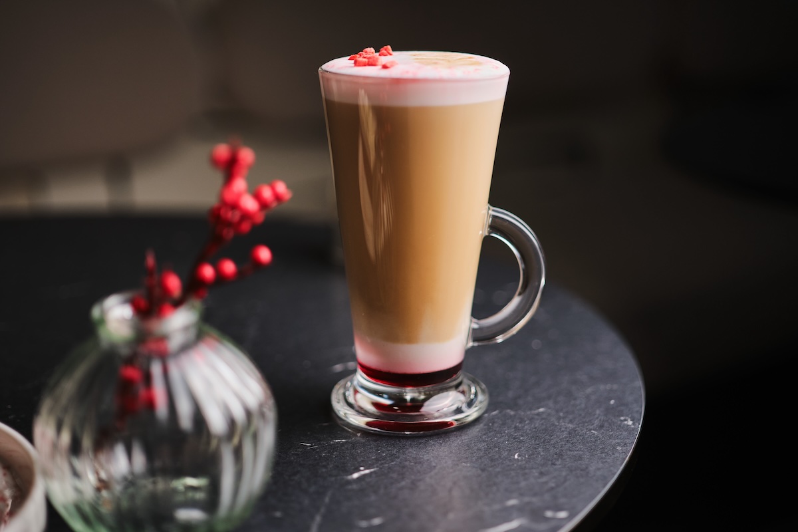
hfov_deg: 39.6
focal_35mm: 50
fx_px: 1108
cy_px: 266
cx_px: 399
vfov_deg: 27.0
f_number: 1.4
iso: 200
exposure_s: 1/320
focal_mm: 33
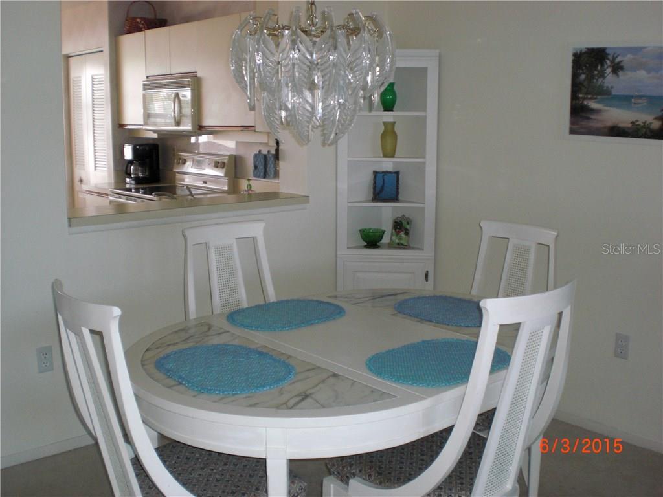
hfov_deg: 49.0
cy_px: 248
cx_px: 332
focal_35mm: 38
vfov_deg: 37.7
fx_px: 728
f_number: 3.1
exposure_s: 1/60
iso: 200
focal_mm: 6.3
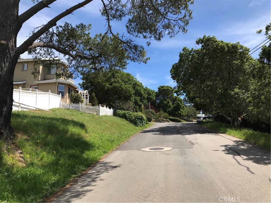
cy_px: 102
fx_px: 219
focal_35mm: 28
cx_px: 136
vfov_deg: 49.7
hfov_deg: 63.4
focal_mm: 3.99
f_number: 1.8
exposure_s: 1/1650
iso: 20
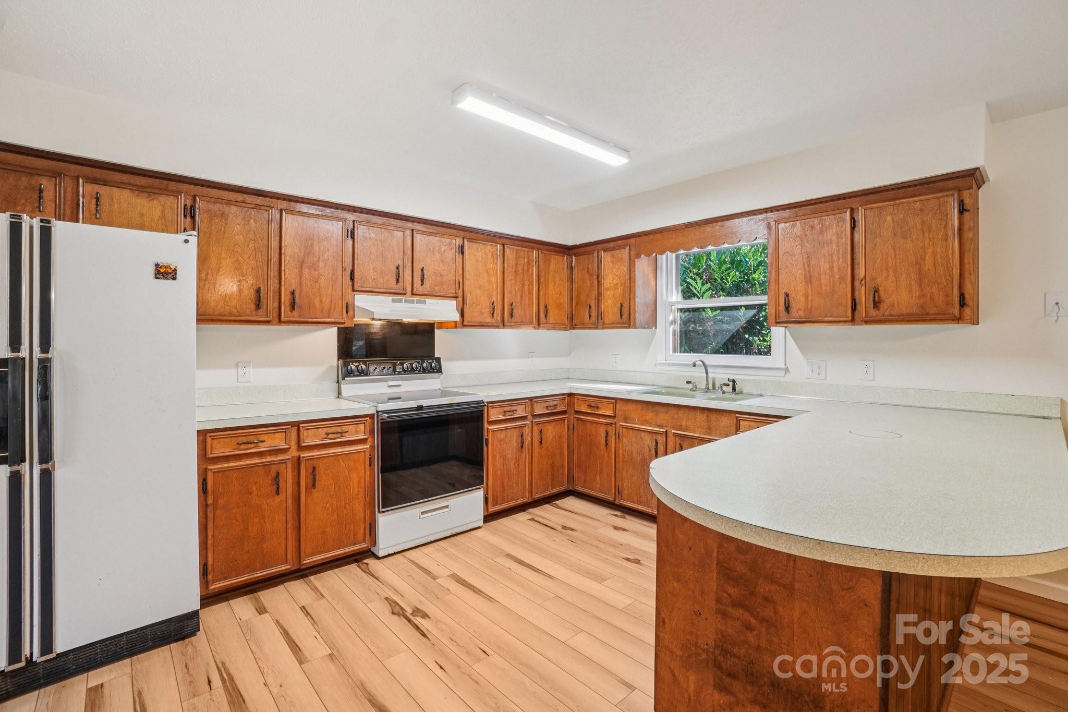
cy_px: 356
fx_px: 445
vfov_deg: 77.3
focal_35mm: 15
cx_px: 534
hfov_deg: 100.4
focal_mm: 10
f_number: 8
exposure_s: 1/13
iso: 400
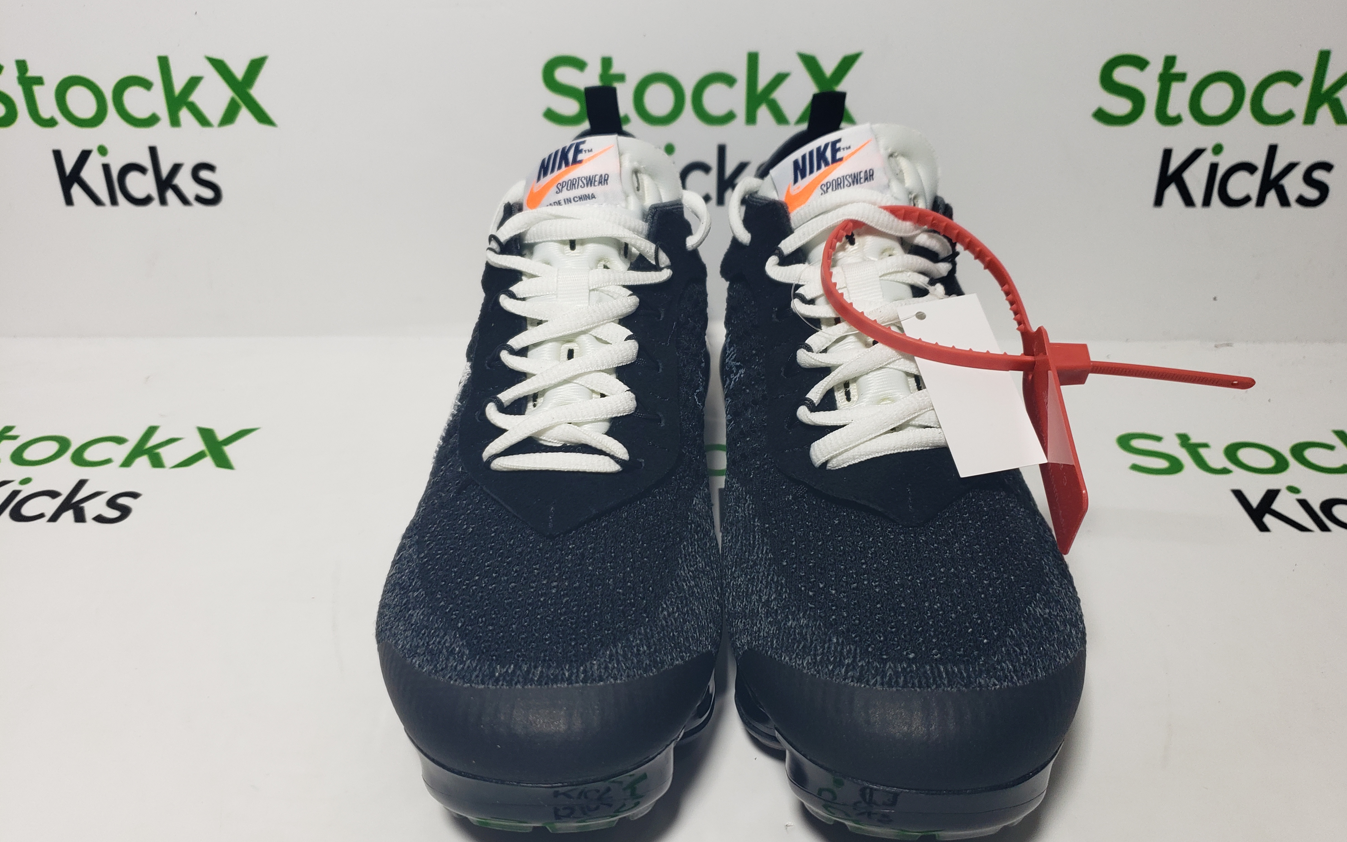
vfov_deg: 44.5
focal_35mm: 28
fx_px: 1028
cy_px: 416
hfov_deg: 66.5
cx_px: 678
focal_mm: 4.3
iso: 50
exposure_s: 1/457
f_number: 1.5
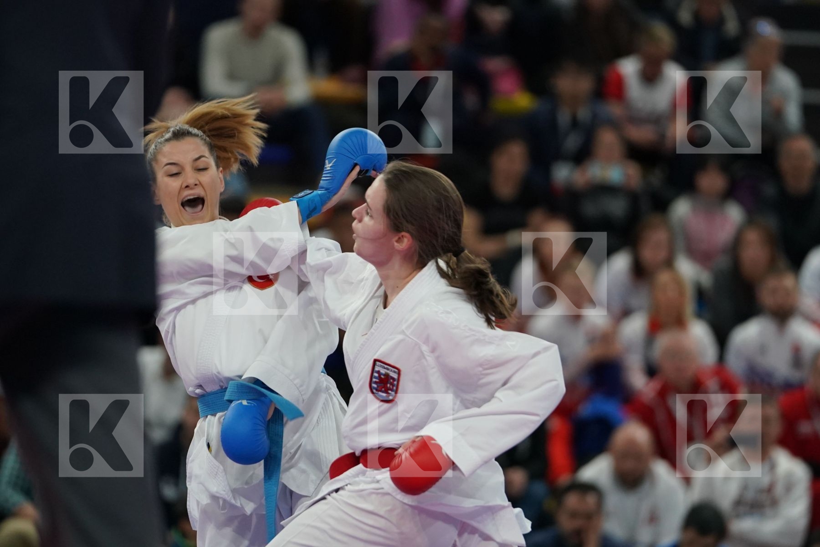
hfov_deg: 6.9
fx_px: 6764
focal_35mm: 297
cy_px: 274
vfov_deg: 4.6
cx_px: 410
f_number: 2.8
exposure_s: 1/1000
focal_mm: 198
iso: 2000
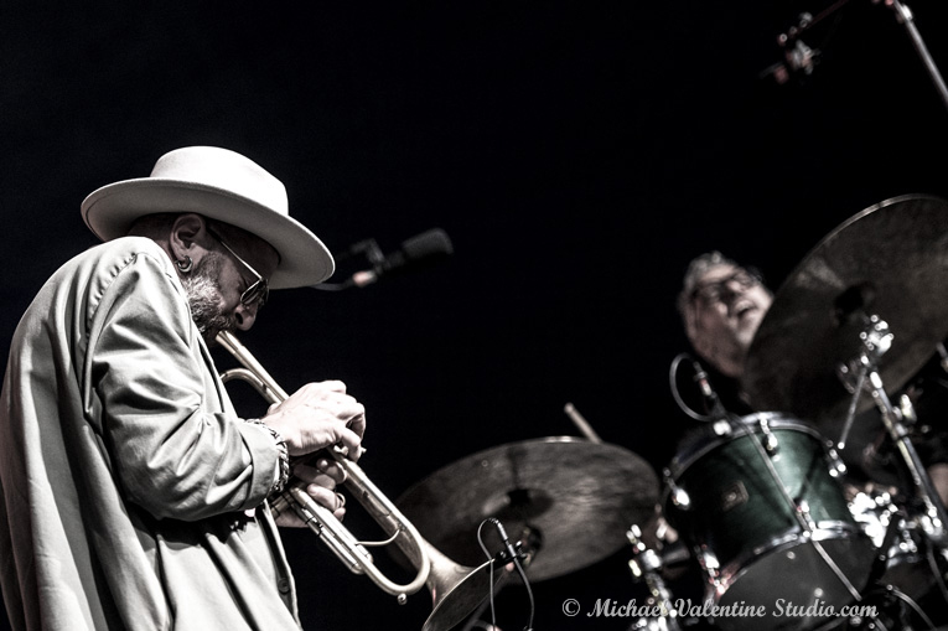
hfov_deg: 20.4
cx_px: 474
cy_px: 316
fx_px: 2632
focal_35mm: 100
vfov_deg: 13.7
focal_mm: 100
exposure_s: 1/200
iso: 2500
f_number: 3.2
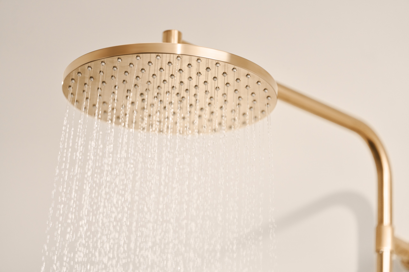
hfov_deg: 15.2
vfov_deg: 10.2
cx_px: 204
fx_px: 1534
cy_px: 136
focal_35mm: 135
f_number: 2.8
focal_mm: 135
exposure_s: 1/640
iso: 800
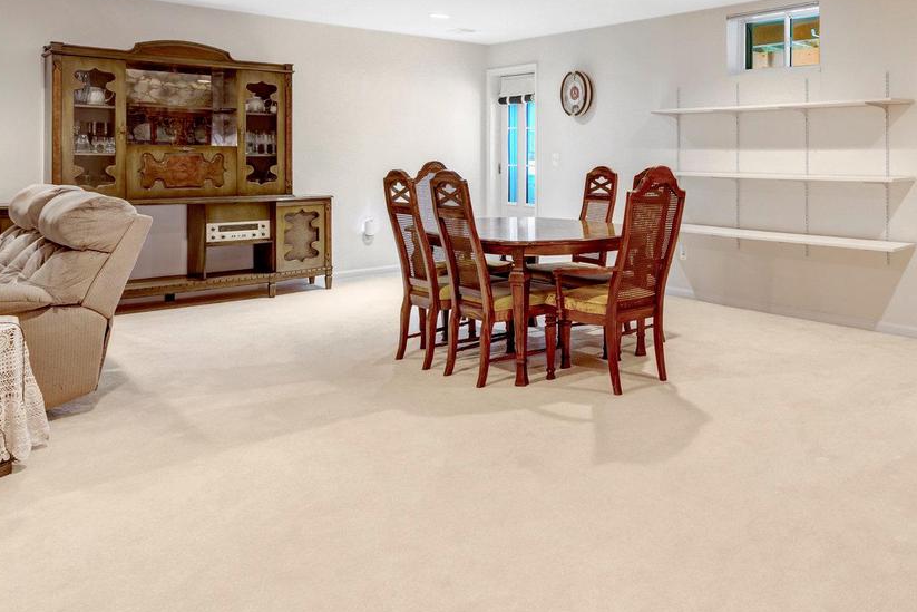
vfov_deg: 45.2
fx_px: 713
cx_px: 740
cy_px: 171
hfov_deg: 60.0
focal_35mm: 28
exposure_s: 1/6
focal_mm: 16
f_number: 8
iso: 1250
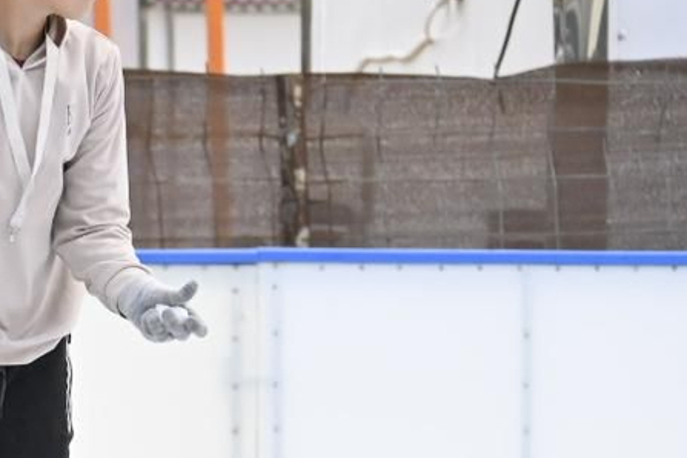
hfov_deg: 2.7
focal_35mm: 752
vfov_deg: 1.8
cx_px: -35
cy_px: 460
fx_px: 14350
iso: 800
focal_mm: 140
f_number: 5.3
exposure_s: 1/1250
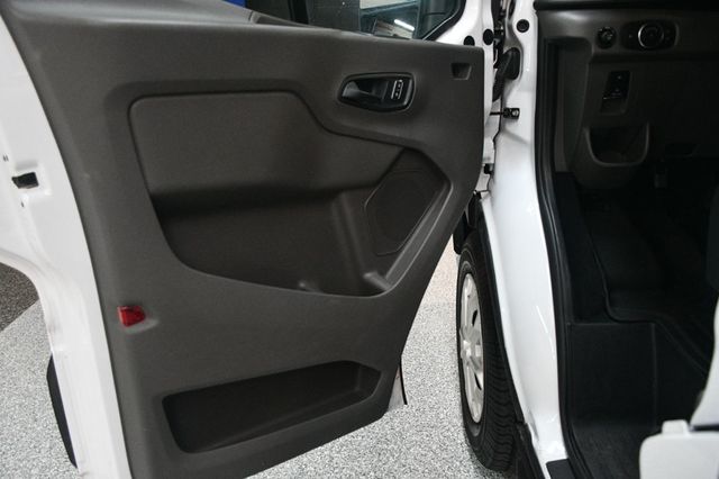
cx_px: 360
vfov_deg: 43.6
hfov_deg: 62.0
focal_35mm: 30
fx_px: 599
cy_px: 240
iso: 2800
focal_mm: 20
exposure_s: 1/125
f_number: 3.5
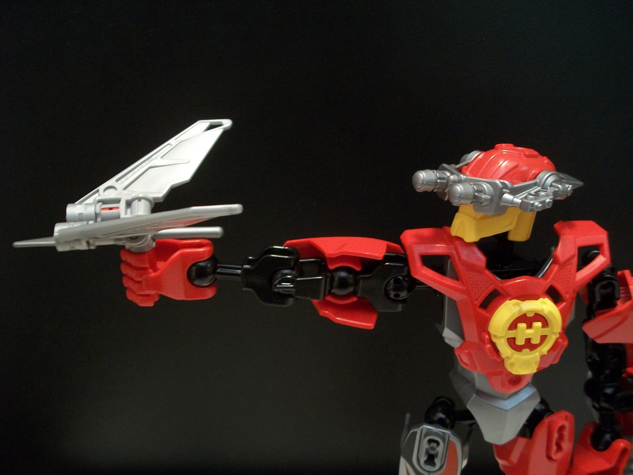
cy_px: 238
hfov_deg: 56.8
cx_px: 316
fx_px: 585
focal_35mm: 32
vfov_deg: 44.2
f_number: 2.9
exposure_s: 1/8
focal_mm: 5.7
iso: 220
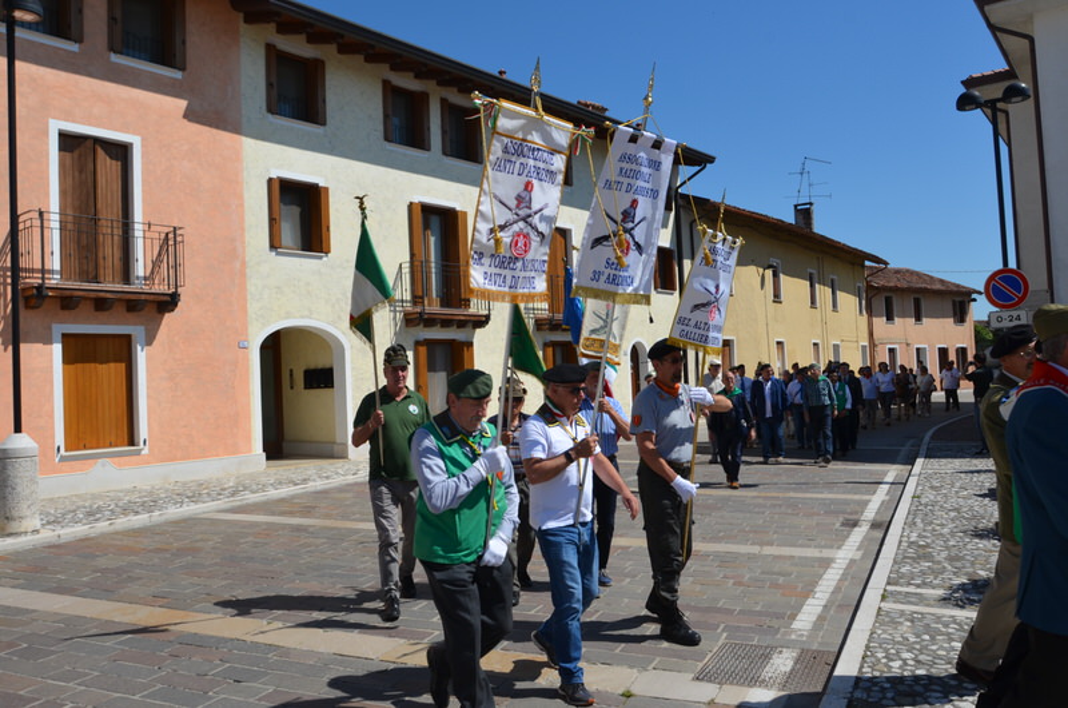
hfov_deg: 67.5
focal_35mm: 27
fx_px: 799
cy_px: 354
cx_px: 534
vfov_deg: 47.7
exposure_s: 1/320
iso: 100
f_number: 9
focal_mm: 18
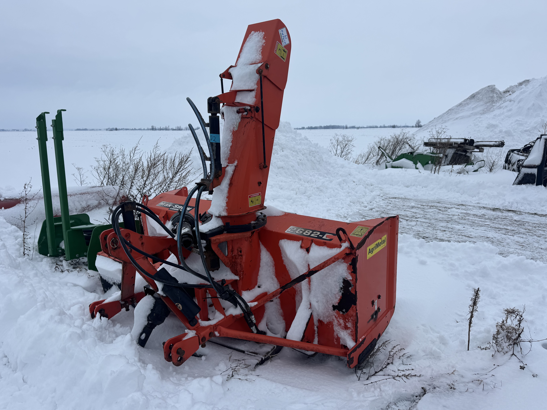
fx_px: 395
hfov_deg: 69.4
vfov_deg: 54.9
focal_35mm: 25
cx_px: 267
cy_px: 207
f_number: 1.78
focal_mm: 6.76
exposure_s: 1/2604
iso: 80
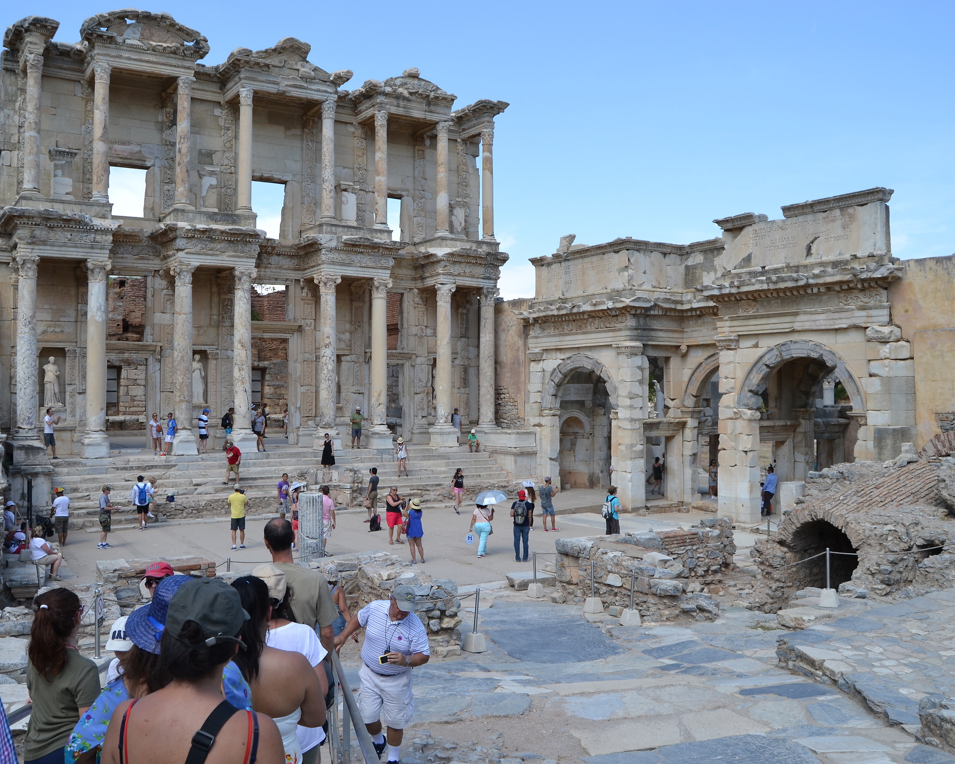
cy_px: 375
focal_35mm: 31
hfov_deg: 57.1
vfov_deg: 47.1
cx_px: 435
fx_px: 876
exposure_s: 1/200
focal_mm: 18
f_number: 7.1
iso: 100
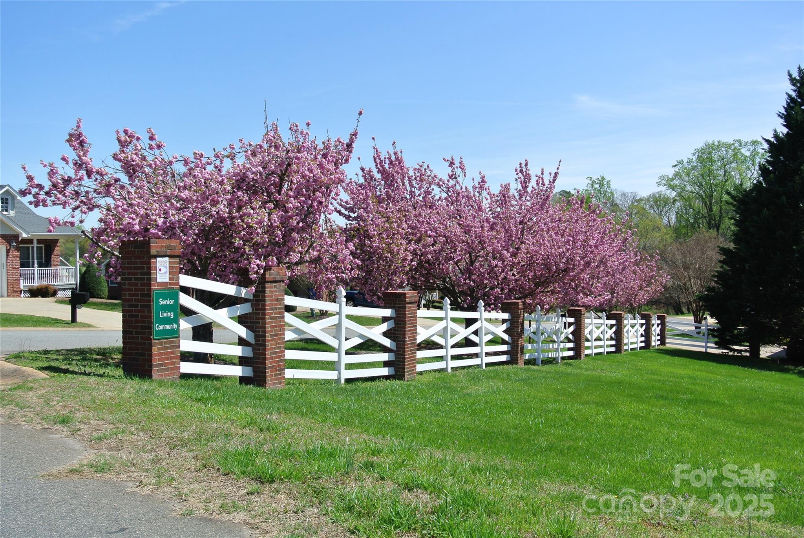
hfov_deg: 51.8
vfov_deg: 36.0
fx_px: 827
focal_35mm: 37
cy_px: 269
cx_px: 402
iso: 100
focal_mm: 14
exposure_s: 1/640
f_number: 4.5
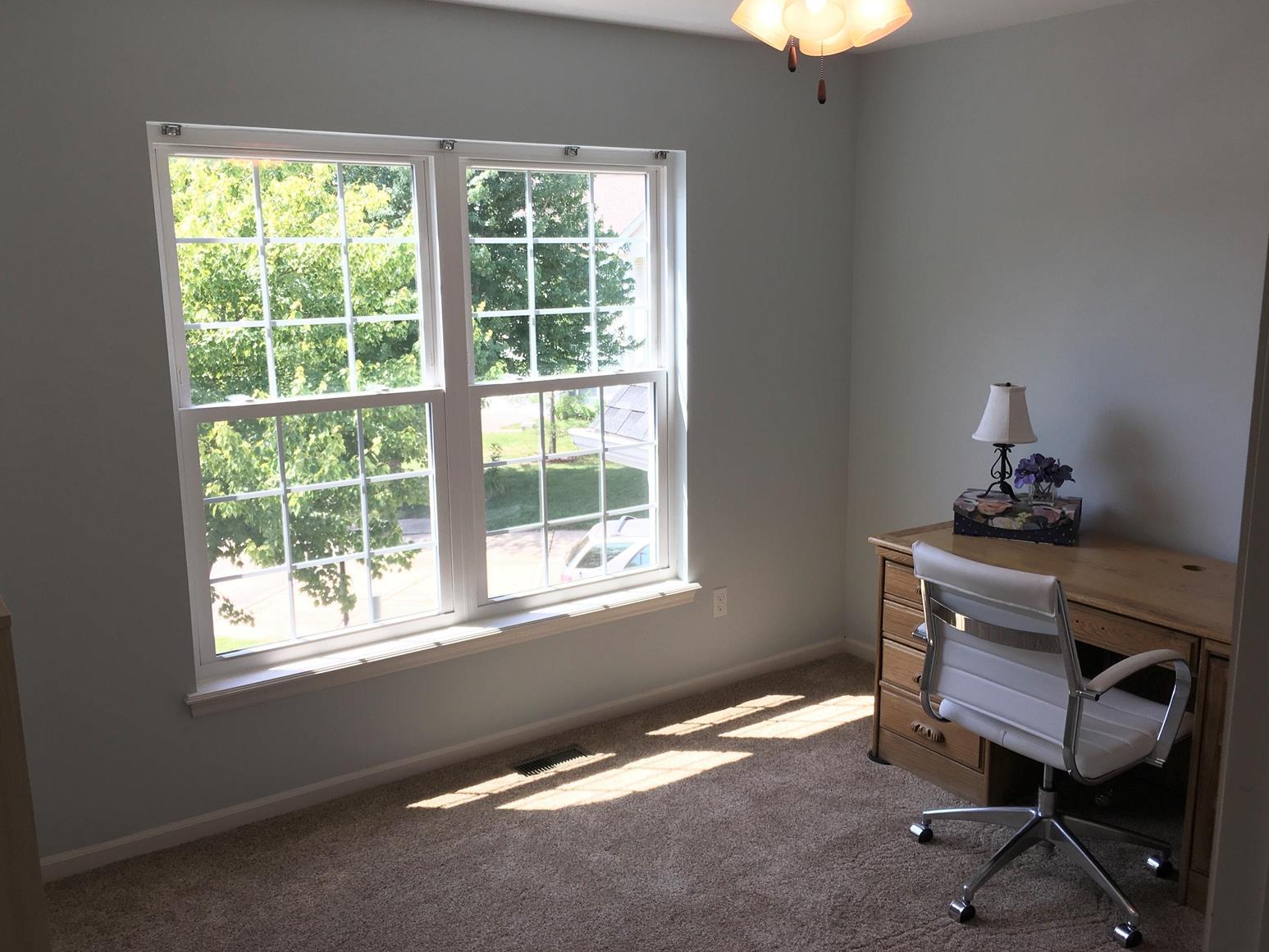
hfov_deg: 60.0
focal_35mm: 30
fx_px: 1100
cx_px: 630
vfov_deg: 46.8
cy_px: 475
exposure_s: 1/123
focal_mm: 4.15
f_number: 2.2
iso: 25
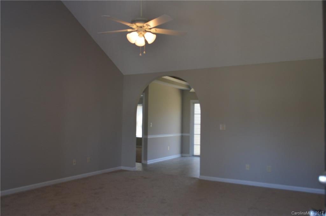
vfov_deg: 43.5
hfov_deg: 62.0
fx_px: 271
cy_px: 108
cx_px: 163
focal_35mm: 30
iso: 400
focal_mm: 20
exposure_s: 1/100
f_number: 5
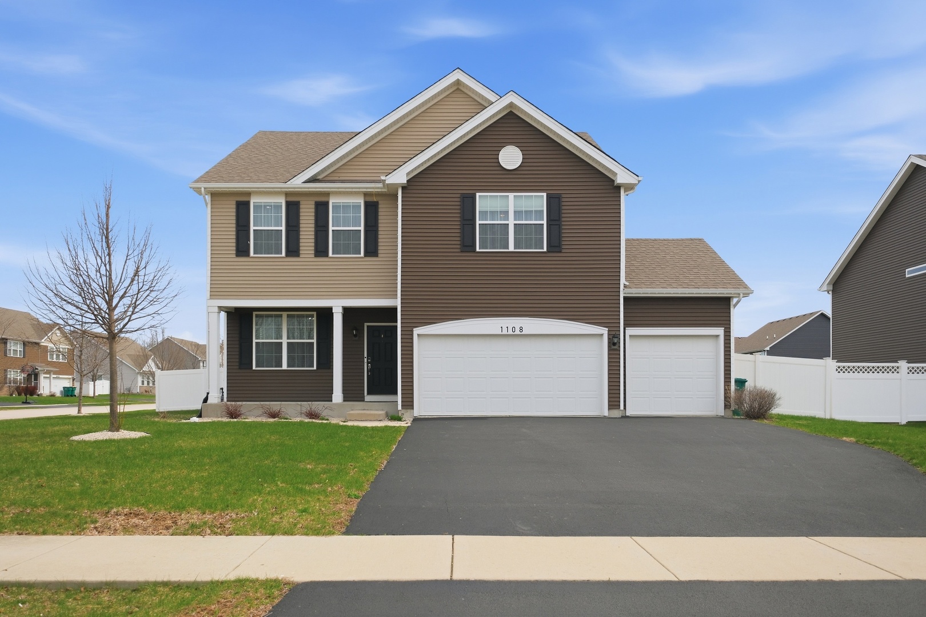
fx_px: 592
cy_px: 308
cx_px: 463
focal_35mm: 23
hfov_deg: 76.1
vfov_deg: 55.1
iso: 640
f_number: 4
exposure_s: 1/8000
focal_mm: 15.1
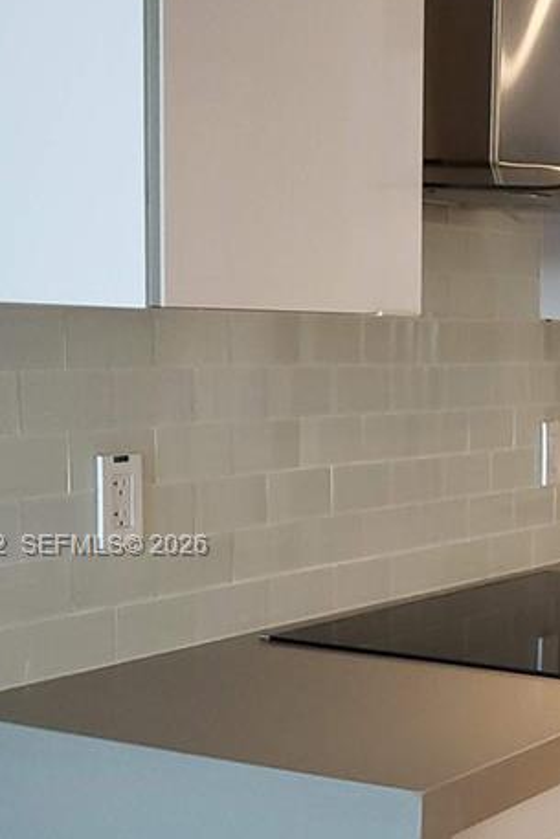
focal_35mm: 71
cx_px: 694
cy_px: 547
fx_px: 1655
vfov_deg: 28.3
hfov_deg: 18.1
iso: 200
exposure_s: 1/60
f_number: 1.5
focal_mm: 4.3
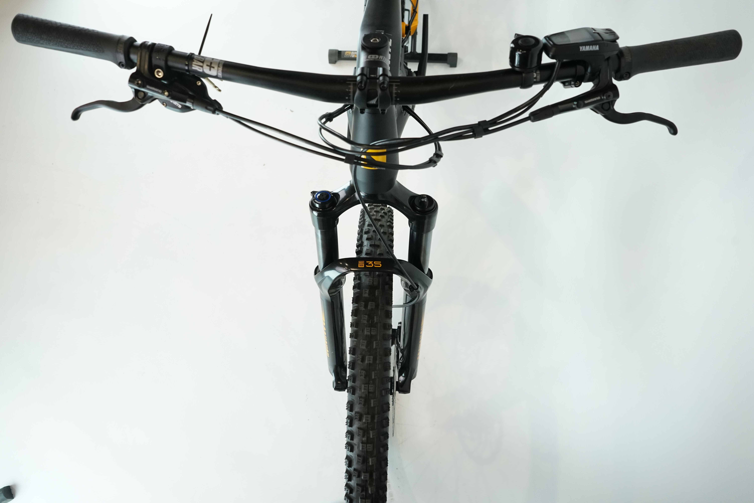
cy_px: 252
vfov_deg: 46.4
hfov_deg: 65.5
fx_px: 586
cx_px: 377
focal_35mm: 28
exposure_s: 1/200
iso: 1600
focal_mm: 28
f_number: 6.3
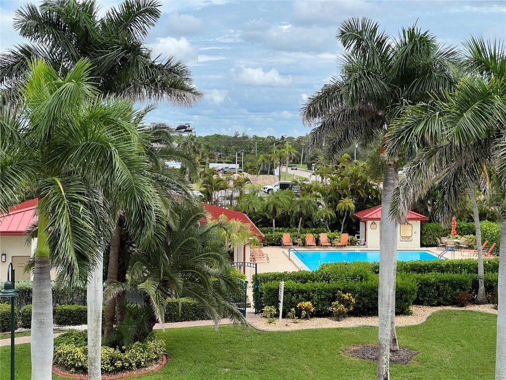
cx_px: 253
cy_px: 190
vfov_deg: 19.1
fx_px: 1126
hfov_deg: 25.3
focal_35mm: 77
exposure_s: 1/567
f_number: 2.8
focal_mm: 9
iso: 32
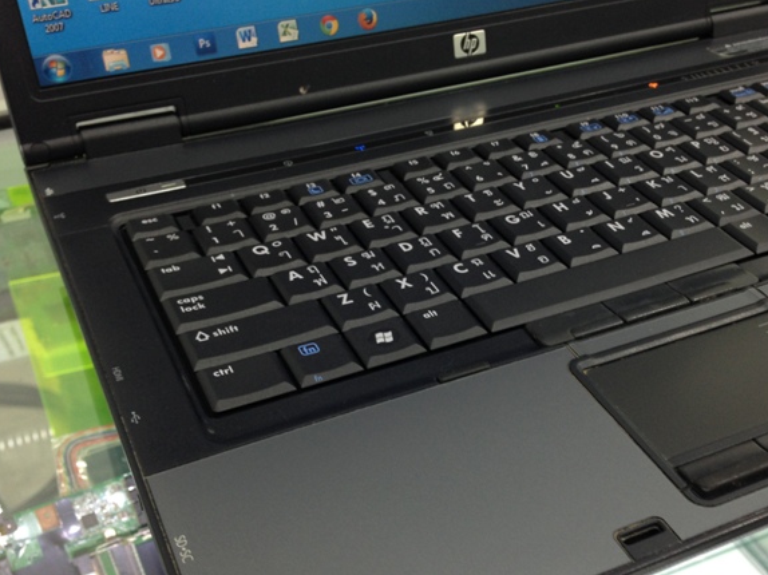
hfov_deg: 41.1
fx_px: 1020
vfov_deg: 31.3
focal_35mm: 46
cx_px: 459
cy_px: 377
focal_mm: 4.12
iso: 64
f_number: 2.4
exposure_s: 1/20
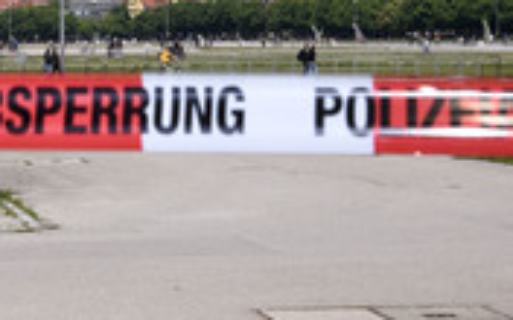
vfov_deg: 8.6
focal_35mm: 151
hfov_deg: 13.7
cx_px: 19
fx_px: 2111
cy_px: -55
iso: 125
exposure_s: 1/160
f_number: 11
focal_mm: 58
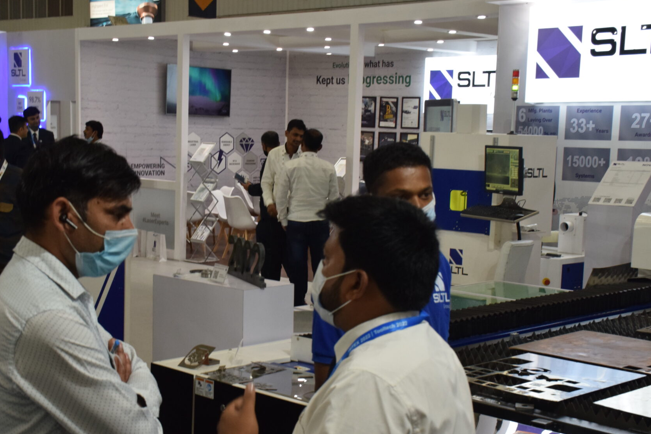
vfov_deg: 23.0
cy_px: 252
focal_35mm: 59
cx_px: 309
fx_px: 1067
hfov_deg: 33.9
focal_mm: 32
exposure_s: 1/60
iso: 1000
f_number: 10
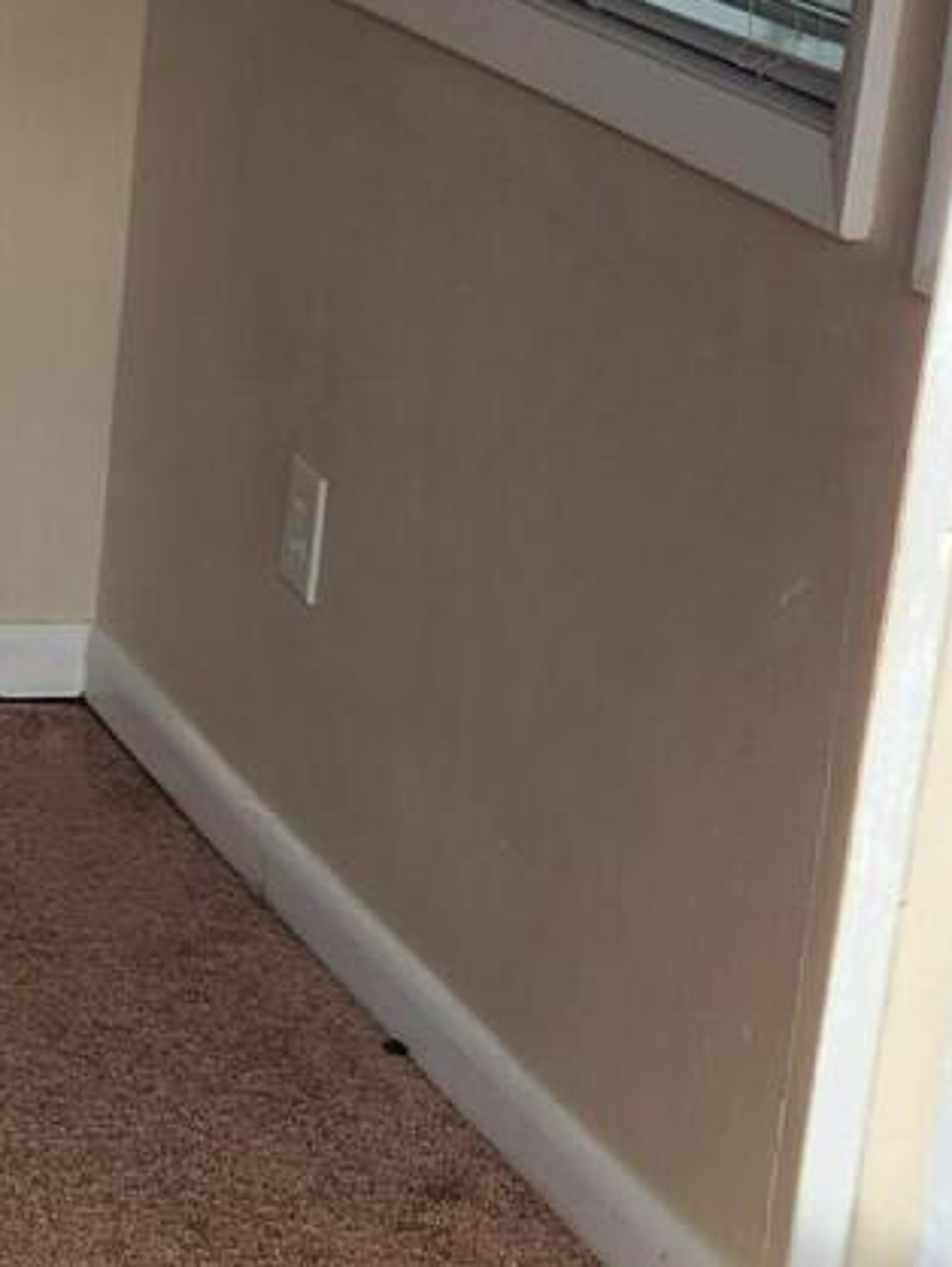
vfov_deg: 17.9
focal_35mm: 110
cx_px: -1010
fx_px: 4029
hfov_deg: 11.9
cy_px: 740
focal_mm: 5.4
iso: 20
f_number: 1.8
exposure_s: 1/180
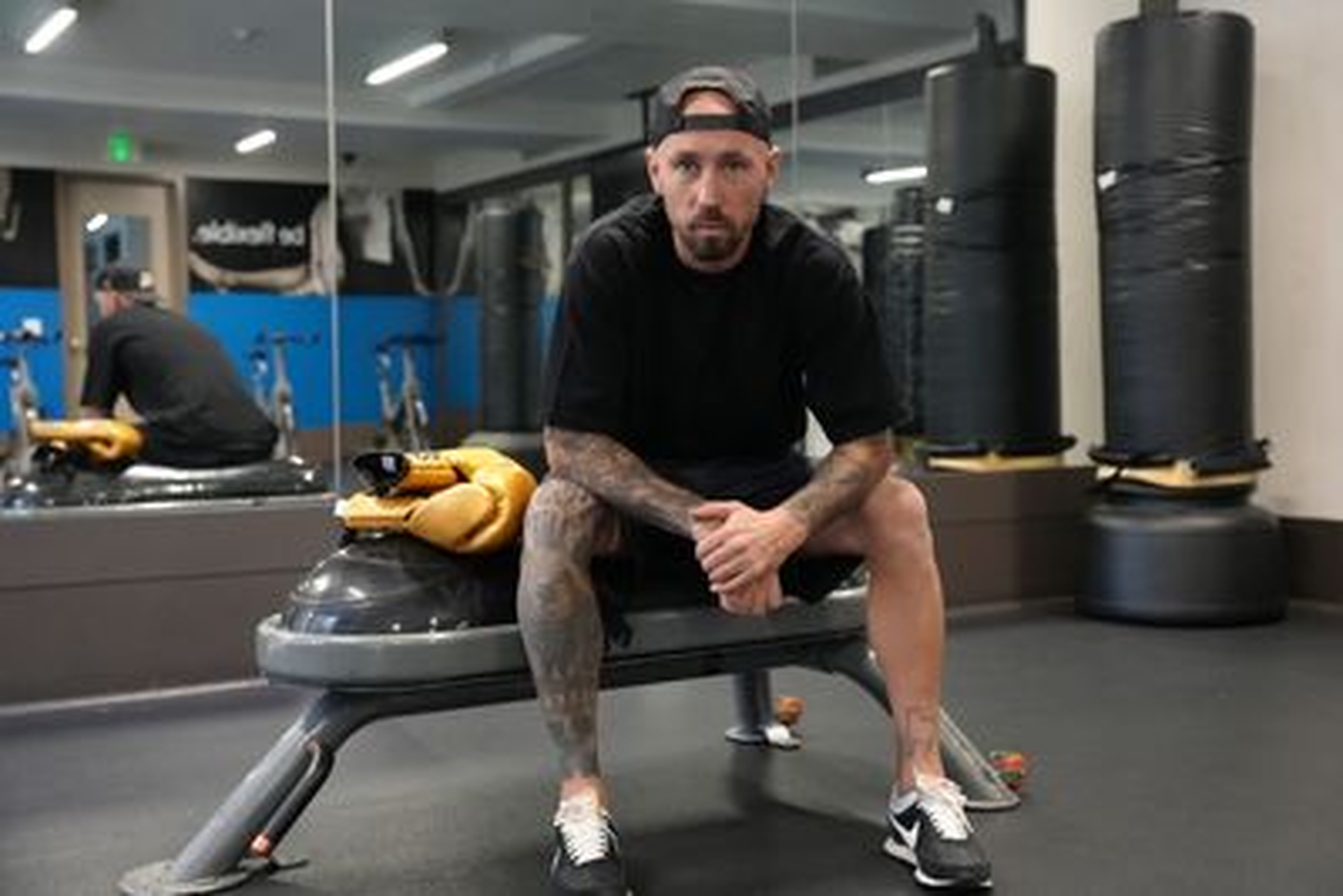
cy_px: 448
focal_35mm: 44
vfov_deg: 30.8
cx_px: 672
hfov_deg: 44.9
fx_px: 1627
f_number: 4
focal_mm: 43.6
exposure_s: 1/160
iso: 12800
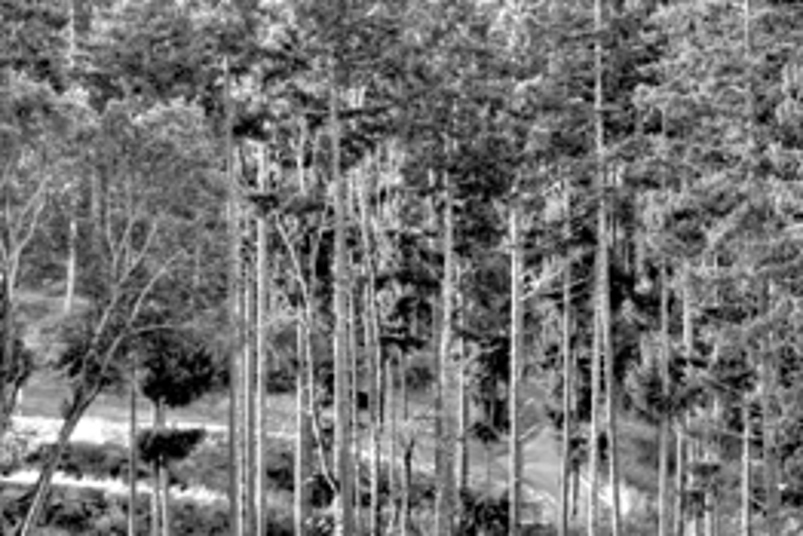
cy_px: 610
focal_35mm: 361
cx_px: 429
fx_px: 8060
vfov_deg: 3.8
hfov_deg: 5.7
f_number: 5.6
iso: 100
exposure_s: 1/25
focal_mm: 105
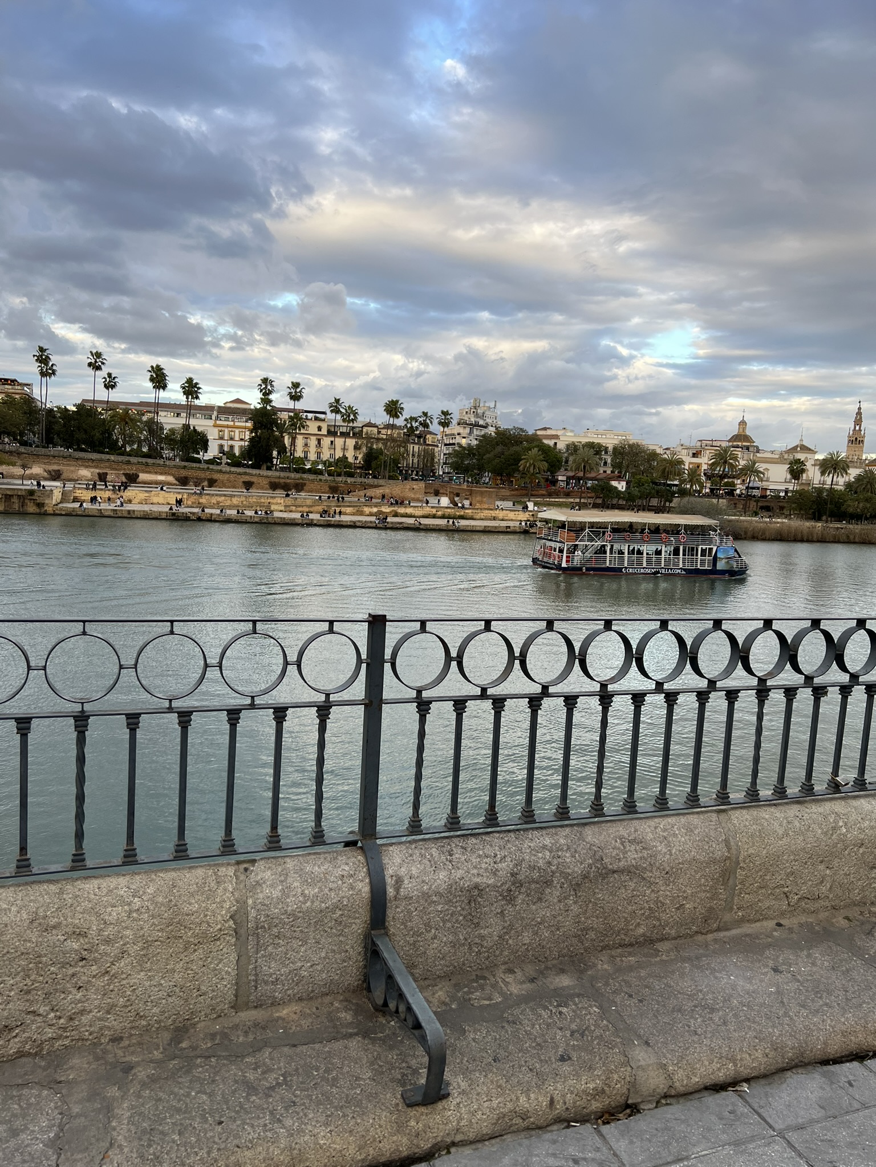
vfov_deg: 67.3
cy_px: 584
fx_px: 877
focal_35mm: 26
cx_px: 438
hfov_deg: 53.1
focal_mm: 5.7
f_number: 1.5
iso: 50
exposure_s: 1/434
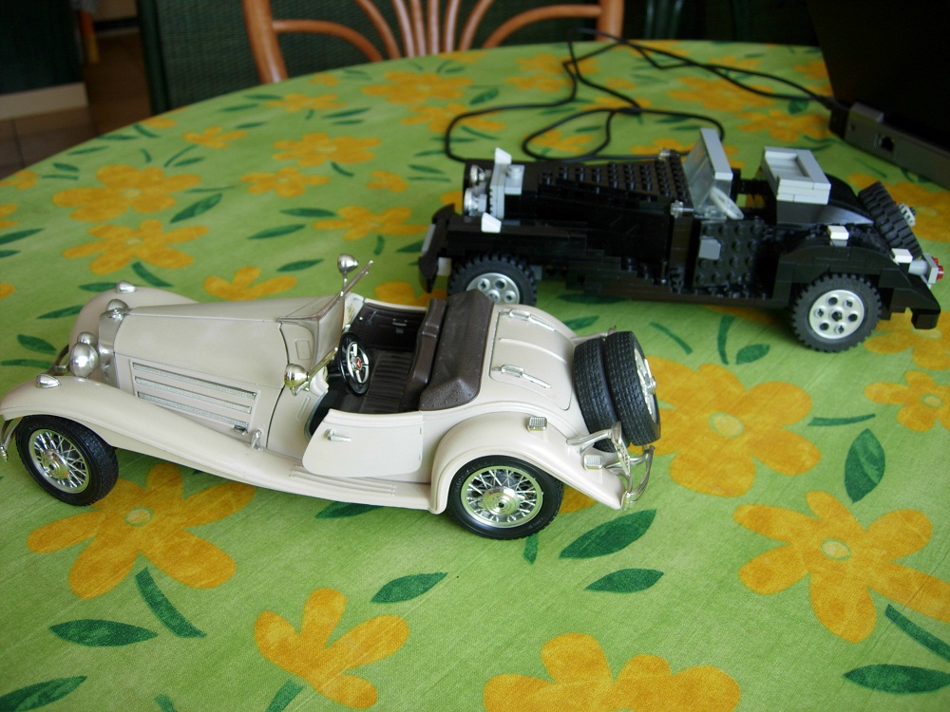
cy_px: 356
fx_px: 988
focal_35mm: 36
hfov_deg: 51.4
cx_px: 475
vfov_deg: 39.7
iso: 50
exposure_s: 1/25.3
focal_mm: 7.5
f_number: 2.7
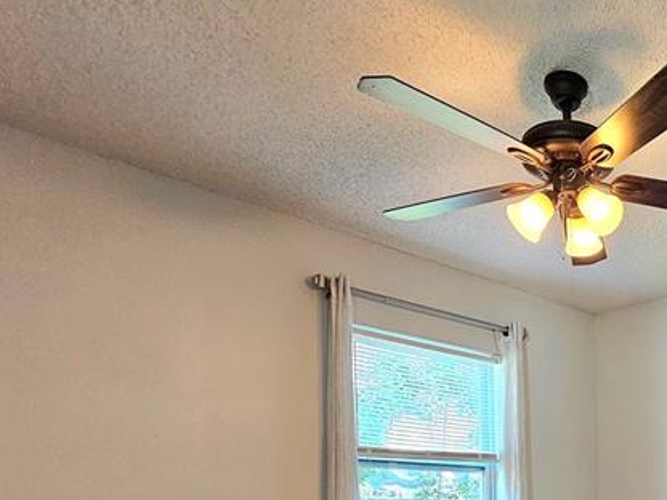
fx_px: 617
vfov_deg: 38.0
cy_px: 527
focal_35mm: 32
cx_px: 680
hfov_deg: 46.6
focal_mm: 2.2
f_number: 2.2
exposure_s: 1/60.2
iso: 160
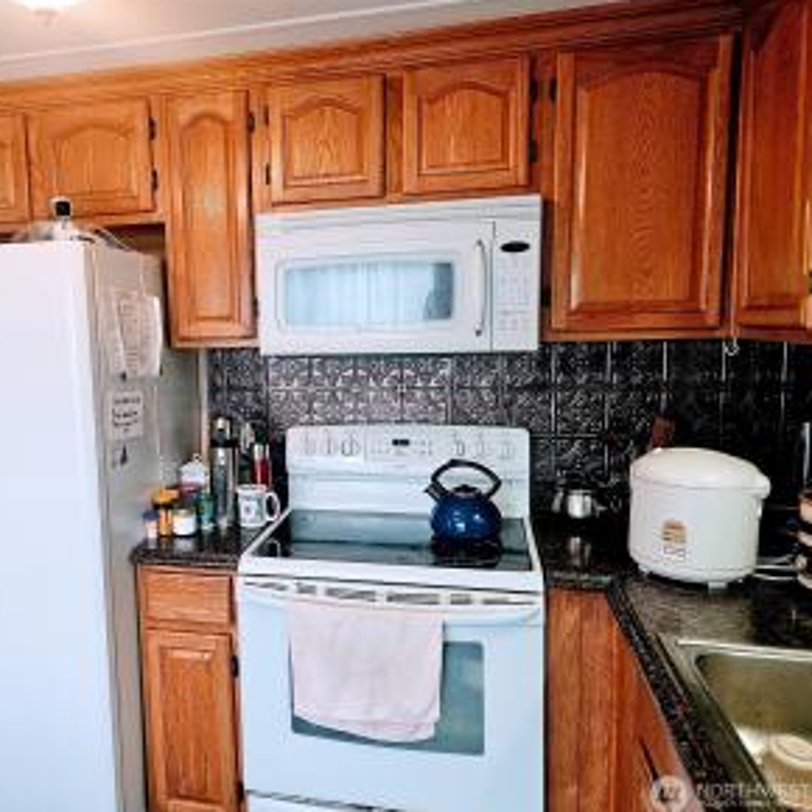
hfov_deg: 56.1
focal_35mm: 28
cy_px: 403
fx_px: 743
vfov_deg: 57.3
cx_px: 272
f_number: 1.7
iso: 320
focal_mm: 6.3
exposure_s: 1/120
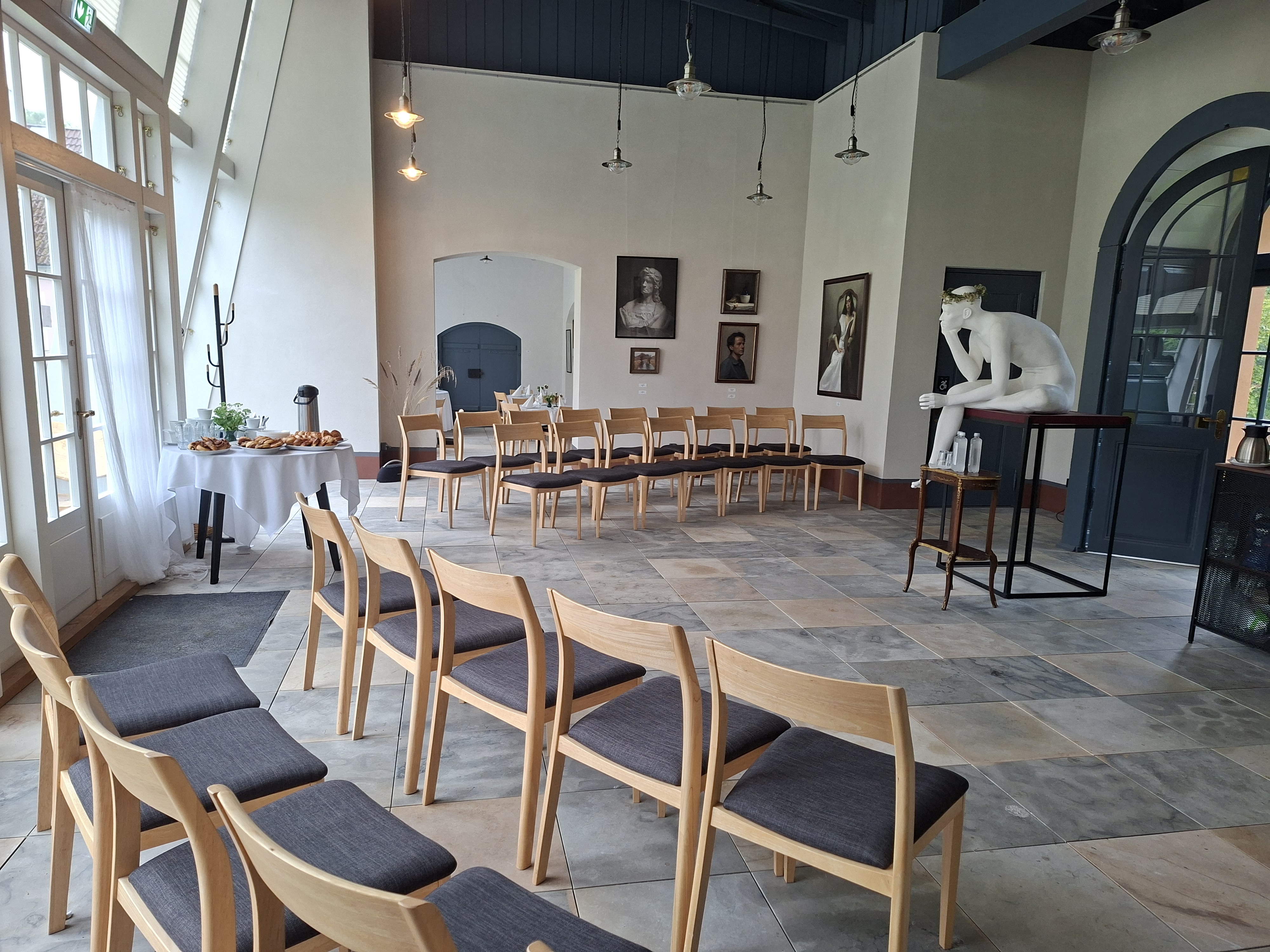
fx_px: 844
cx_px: 635
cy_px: 476
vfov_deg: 58.9
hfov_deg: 73.9
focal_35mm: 23
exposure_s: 1/100
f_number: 1.8
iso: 125
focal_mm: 5.54
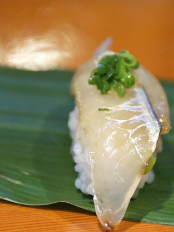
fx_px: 2925
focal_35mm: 436
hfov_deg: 3.4
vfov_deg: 4.5
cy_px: 116
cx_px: 120
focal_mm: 200
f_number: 6.3
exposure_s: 1/30
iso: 800
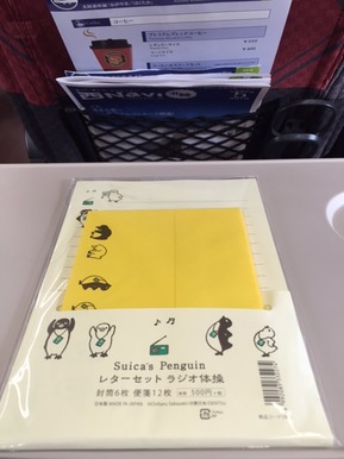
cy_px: 230
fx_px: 385
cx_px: 172
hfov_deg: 48.2
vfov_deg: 61.7
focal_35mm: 29
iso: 32
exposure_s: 1/30
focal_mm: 4.15
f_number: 2.2
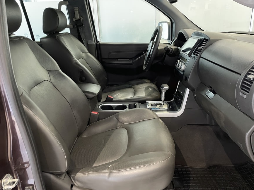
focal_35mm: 27
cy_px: 96
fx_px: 198
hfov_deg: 65.3
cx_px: 125
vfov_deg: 51.3
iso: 500
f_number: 1.6
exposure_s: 1/25
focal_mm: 4.2
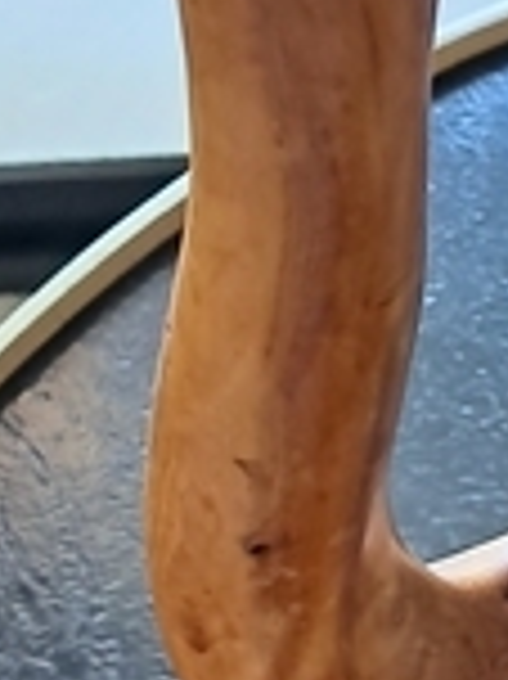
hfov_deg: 12.8
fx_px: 1999
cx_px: 980
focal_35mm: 102
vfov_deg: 19.2
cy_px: 441
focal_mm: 5.23
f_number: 1.8
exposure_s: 1/60
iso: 125
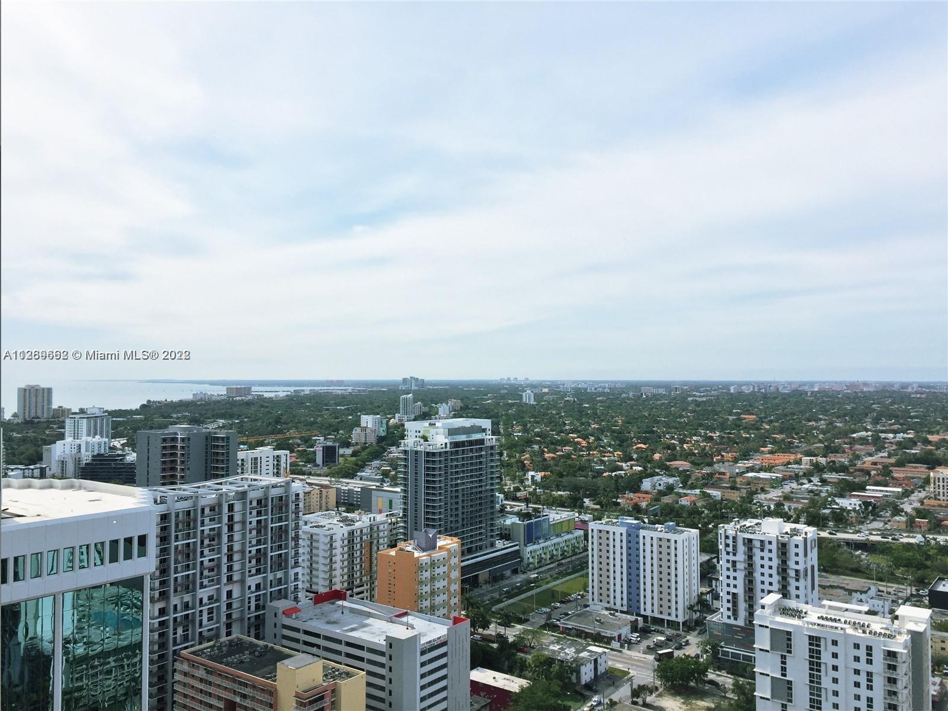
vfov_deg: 48.2
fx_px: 794
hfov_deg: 61.7
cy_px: 356
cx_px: 474
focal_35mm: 29
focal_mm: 4.15
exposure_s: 1/60
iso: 40
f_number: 2.2
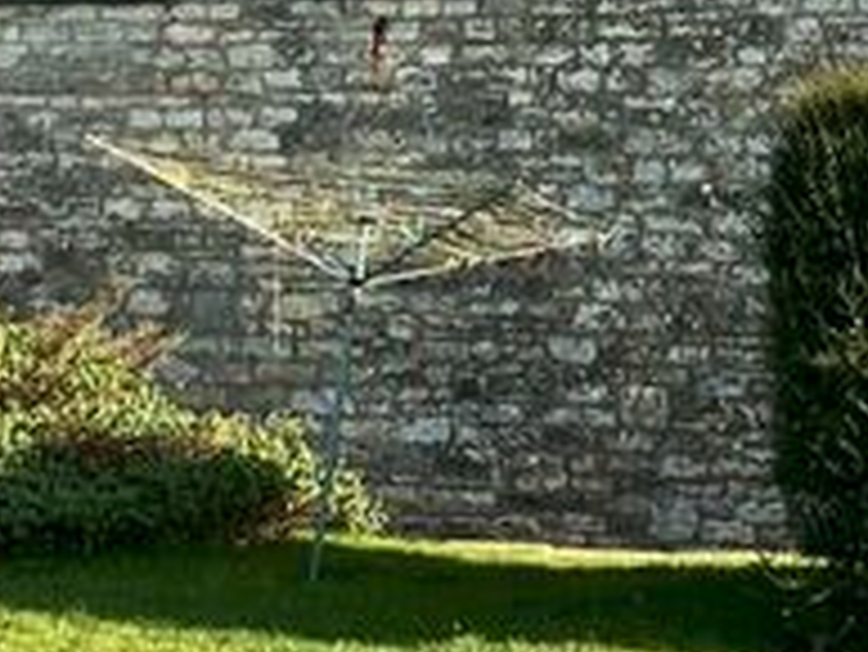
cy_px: -146
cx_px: 432
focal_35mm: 105
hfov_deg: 18.7
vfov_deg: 13.7
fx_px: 2635
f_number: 2.2
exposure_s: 1/884
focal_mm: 4.15
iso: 25
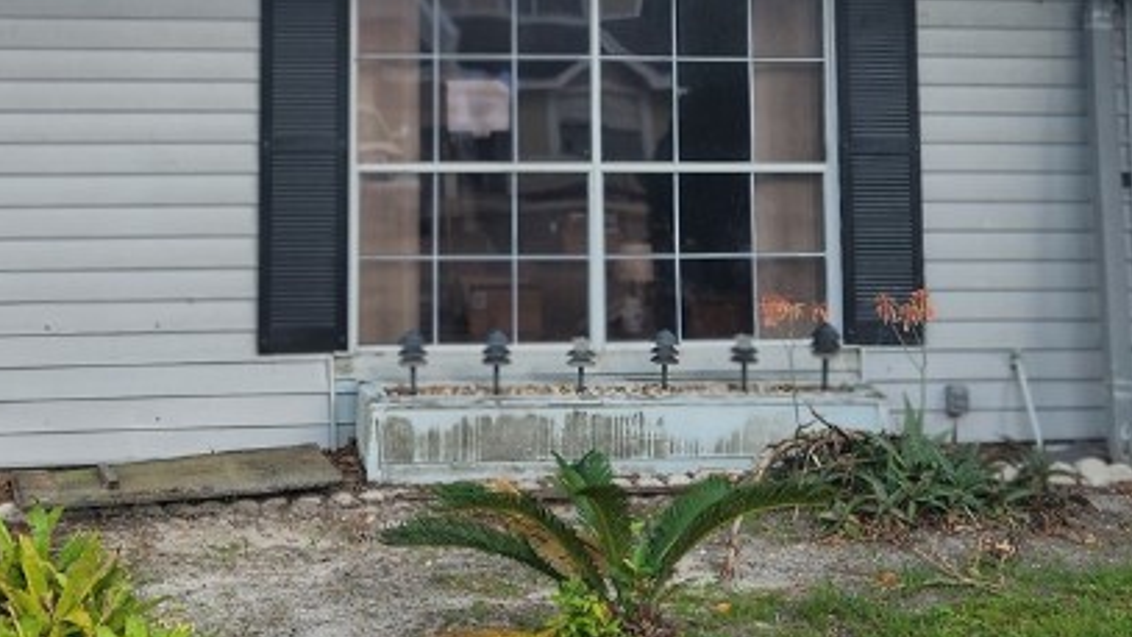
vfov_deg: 18.4
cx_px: 331
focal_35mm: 63
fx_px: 1891
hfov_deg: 32.9
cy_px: -72
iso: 20
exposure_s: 1/582
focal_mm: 5.4
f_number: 1.8
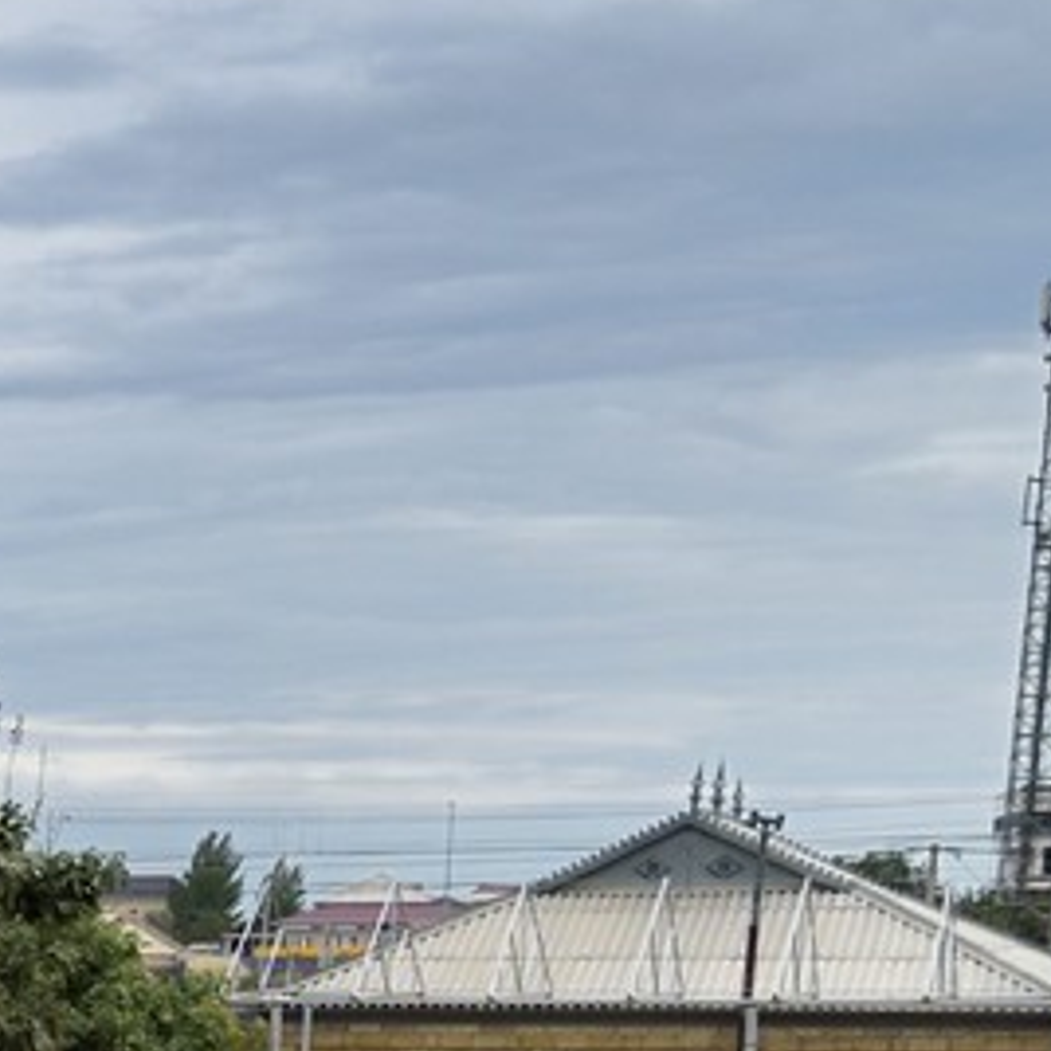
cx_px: -1847
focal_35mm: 137
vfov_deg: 12.1
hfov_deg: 10.2
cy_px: 1588
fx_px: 4706
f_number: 13
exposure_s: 1/400
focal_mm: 27
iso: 250
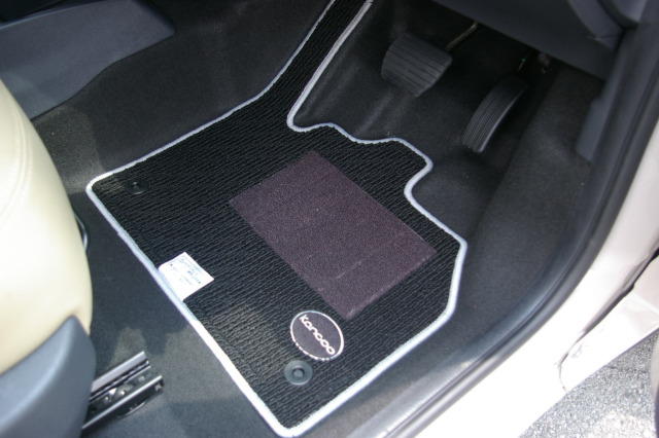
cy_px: 219
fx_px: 631
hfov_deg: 55.1
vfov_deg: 38.3
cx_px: 330
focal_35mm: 34
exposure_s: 1/60
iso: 200
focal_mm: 23
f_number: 4
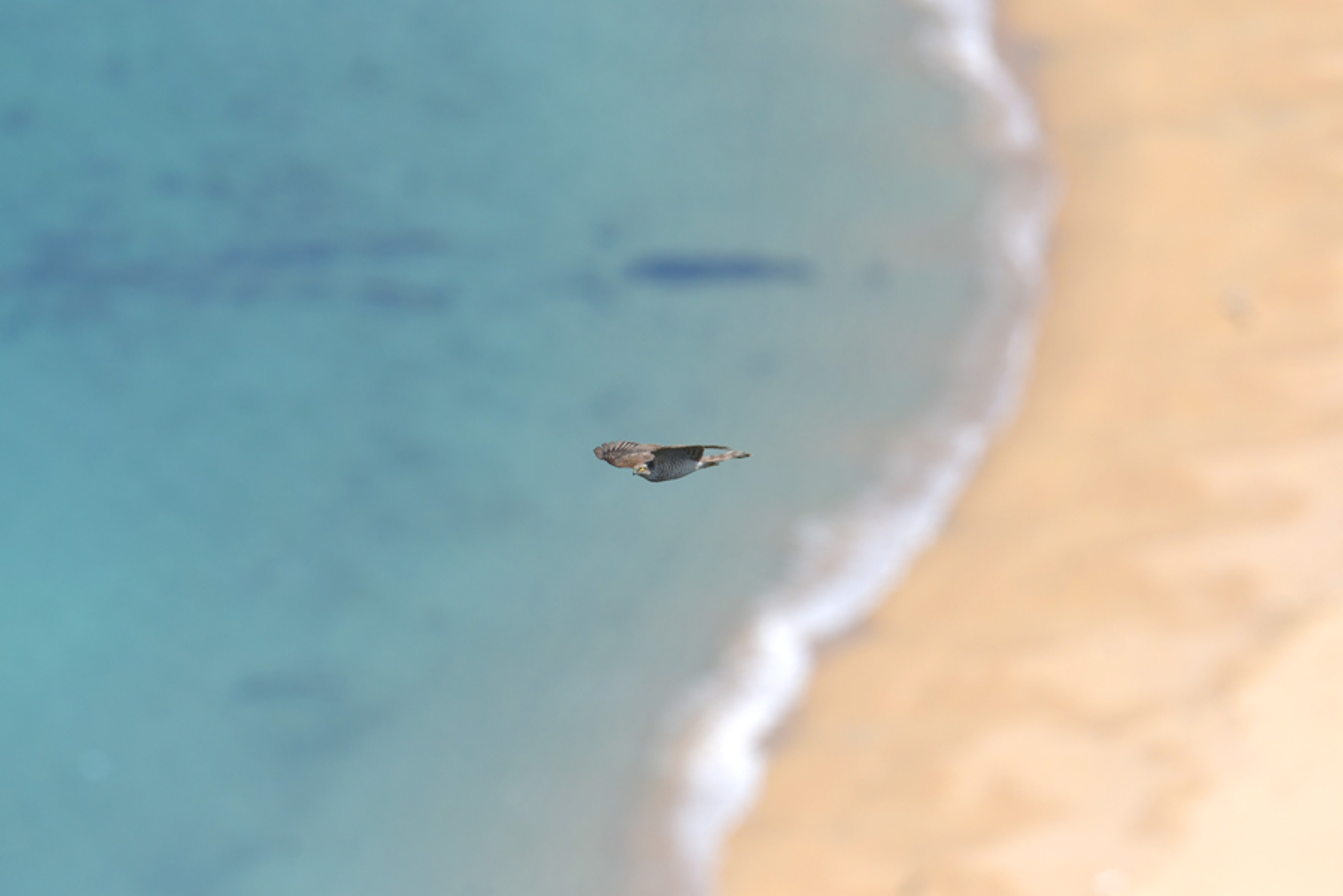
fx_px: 27977
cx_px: 672
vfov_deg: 1.8
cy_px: 448
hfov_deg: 2.7
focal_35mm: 750
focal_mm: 500
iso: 500
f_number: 5.6
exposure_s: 1/3200
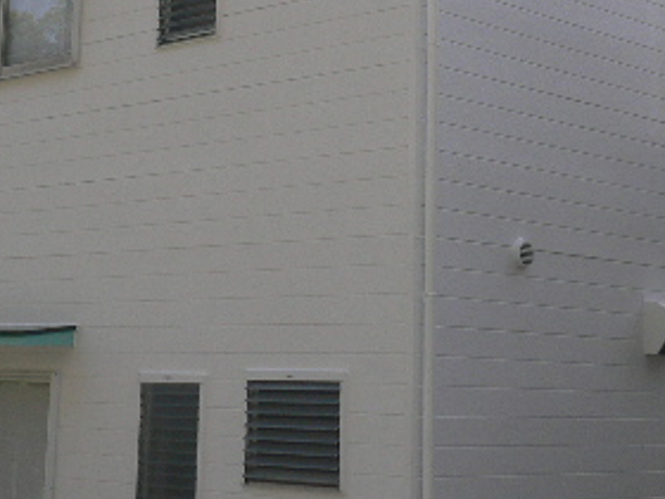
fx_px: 1537
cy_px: 26
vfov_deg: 18.1
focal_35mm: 80
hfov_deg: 24.4
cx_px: 306
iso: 80
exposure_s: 1/250
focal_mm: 5.8
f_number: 5.6
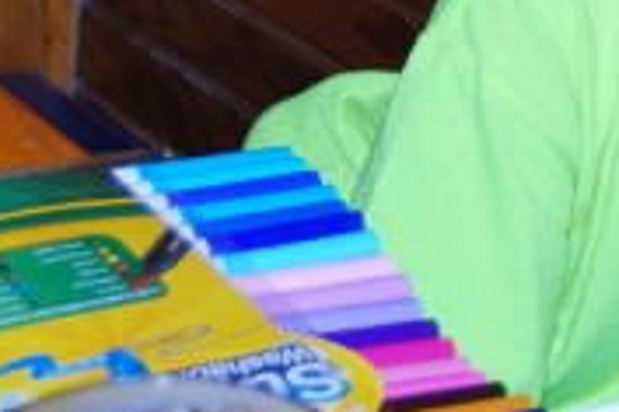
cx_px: 710
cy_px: -129
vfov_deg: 6.3
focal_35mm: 217
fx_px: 3731
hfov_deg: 9.4
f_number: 5
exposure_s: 1/60
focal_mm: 40
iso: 200
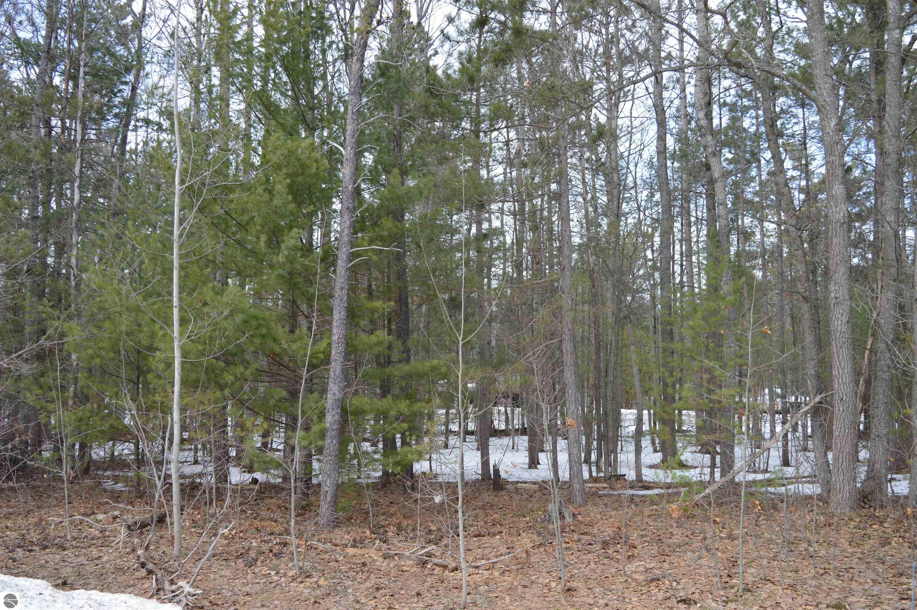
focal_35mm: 34
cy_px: 305
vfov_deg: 38.3
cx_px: 458
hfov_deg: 55.2
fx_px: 878
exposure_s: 1/125
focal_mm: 23
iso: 100
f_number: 5.6
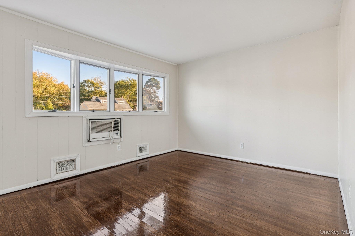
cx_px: 178
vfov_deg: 70.4
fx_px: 168
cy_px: 118
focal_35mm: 17
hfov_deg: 93.3
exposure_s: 1/6
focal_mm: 17
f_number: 8
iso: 200
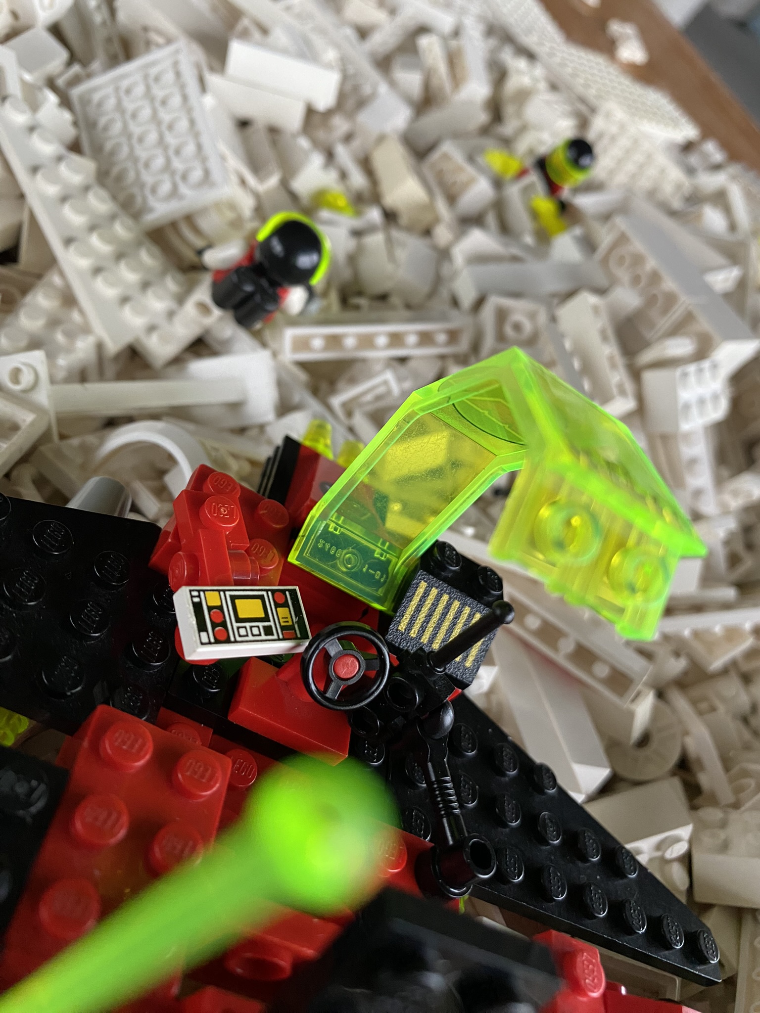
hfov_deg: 53.1
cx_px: 380
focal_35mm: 26
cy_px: 506
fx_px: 761
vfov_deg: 67.3
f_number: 1.8
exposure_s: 1/60
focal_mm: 4.25
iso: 250
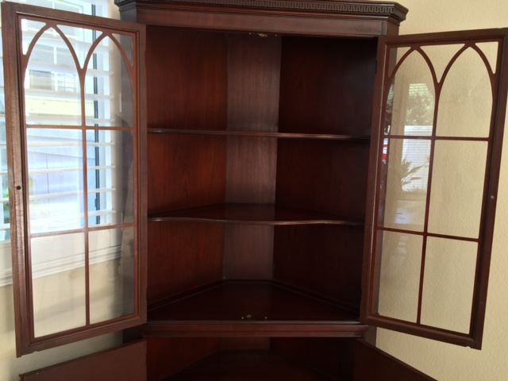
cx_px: 254
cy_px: 190
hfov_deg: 61.7
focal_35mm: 29
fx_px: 426
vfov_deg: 48.2
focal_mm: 4.15
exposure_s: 1/60
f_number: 2.2
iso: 50
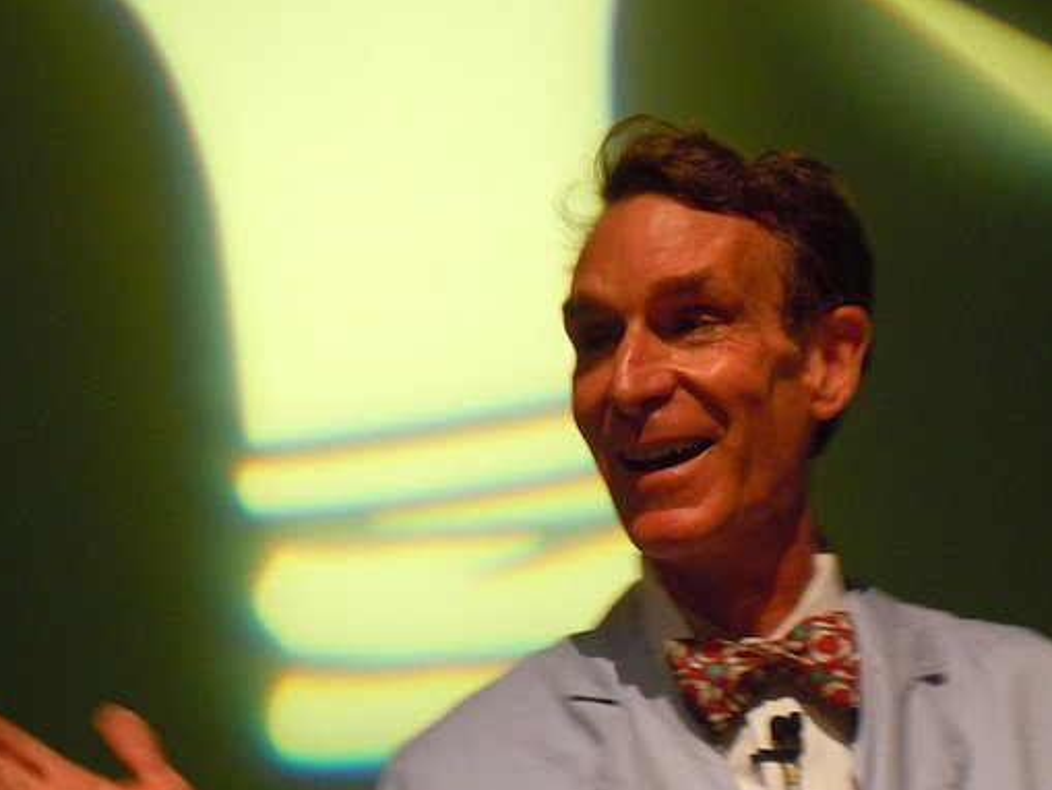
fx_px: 5958
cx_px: 626
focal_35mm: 196
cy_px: 446
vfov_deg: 7.6
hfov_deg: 10.1
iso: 400
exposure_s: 1/20
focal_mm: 24
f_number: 4.6
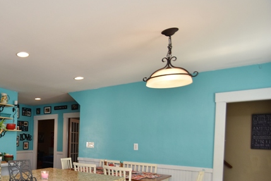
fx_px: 211
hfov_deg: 55.3
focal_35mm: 28
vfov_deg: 45.1
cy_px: 132
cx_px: 20
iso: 220
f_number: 4
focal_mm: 10
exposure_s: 1/60
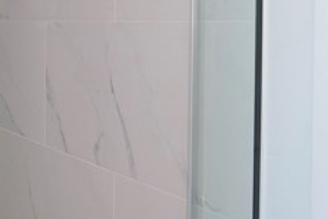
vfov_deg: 23.7
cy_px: 34
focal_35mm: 56
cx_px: 39
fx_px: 511
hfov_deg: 33.9
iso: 320
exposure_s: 1/40
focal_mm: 20
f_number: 3.5
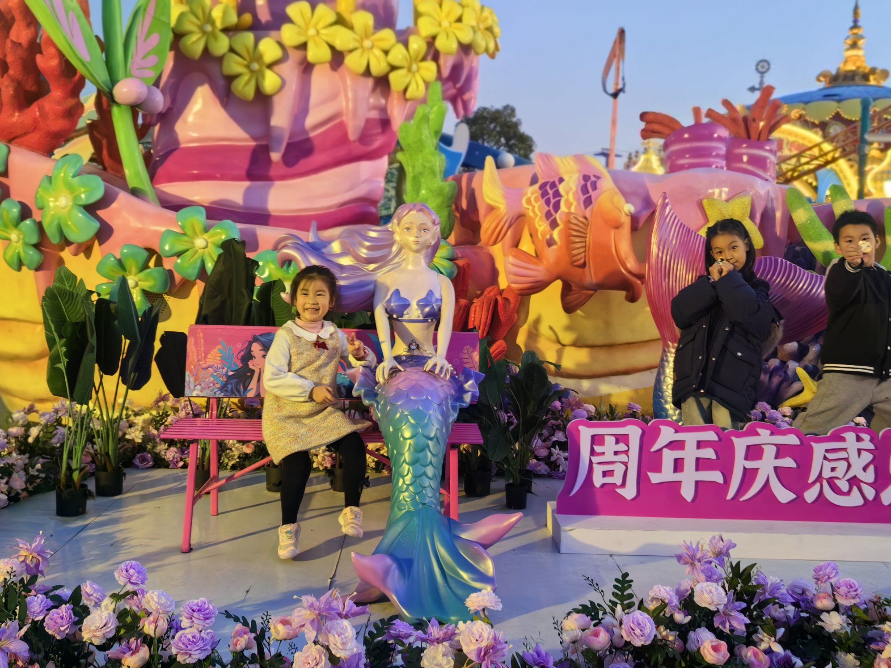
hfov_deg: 50.1
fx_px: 952
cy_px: 307
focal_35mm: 37
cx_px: 458
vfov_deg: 38.6
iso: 160
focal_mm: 5.75
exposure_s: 1/33.3
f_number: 1.4
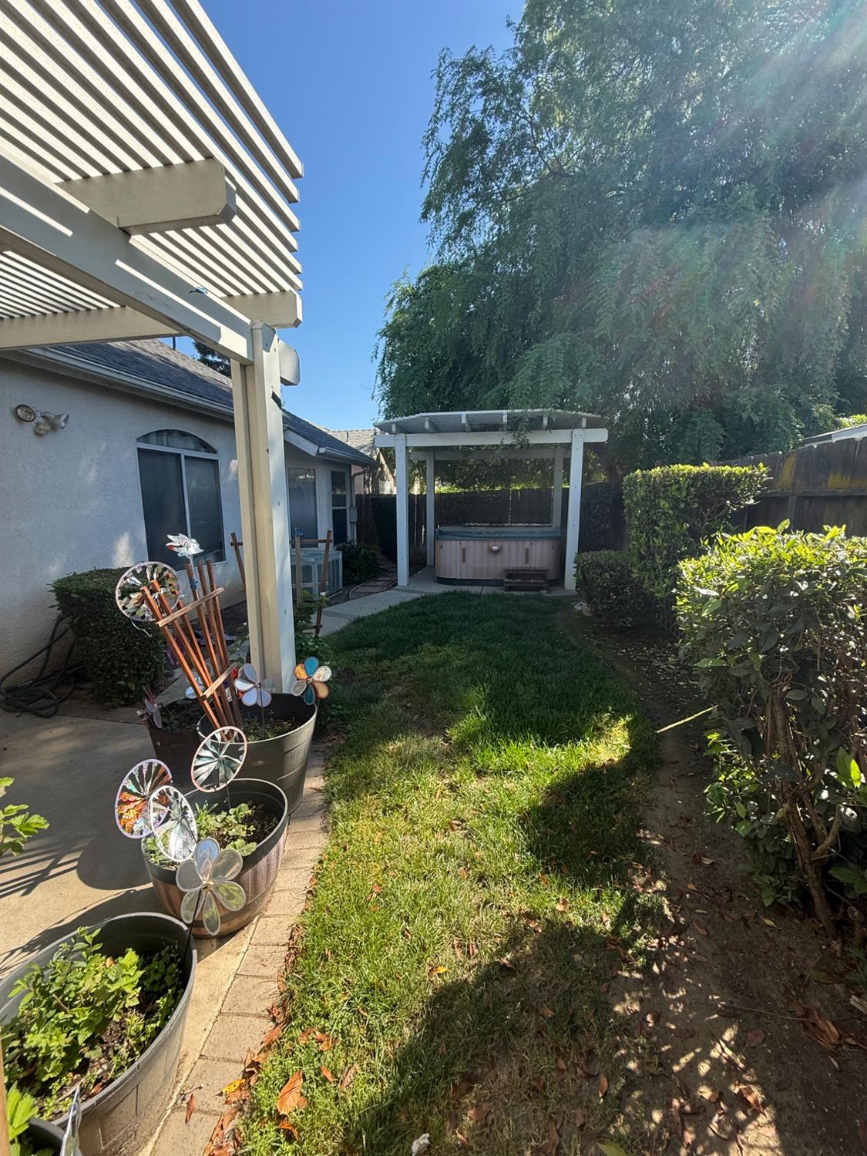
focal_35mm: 14
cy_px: 578
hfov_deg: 85.7
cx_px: 434
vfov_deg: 102.1
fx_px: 468
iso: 64
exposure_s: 1/472
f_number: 2.2
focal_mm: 2.22
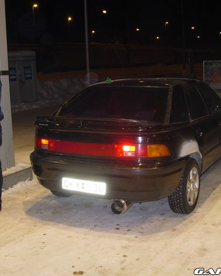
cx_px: 108
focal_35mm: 50
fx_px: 409
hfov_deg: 30.3
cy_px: 138
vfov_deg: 37.3
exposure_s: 1/85.4
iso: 105
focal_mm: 7.8
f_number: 2.8
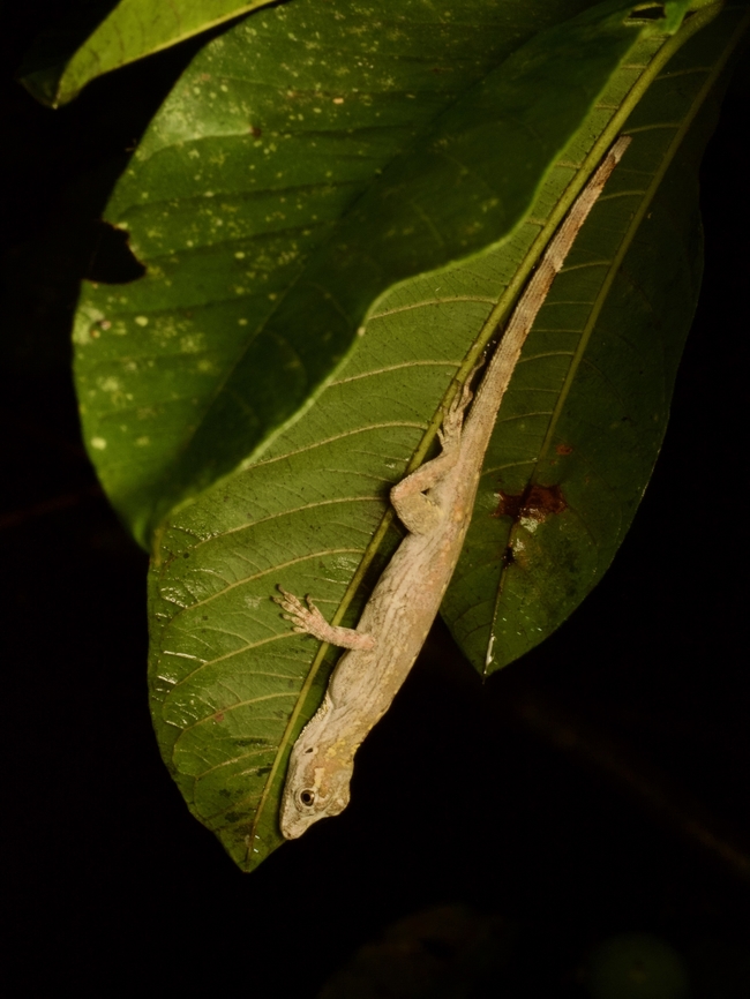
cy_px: 500
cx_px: 375
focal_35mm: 120
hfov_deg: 12.4
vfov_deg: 16.4
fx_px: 3465
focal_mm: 60
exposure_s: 1/60
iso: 800
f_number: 14
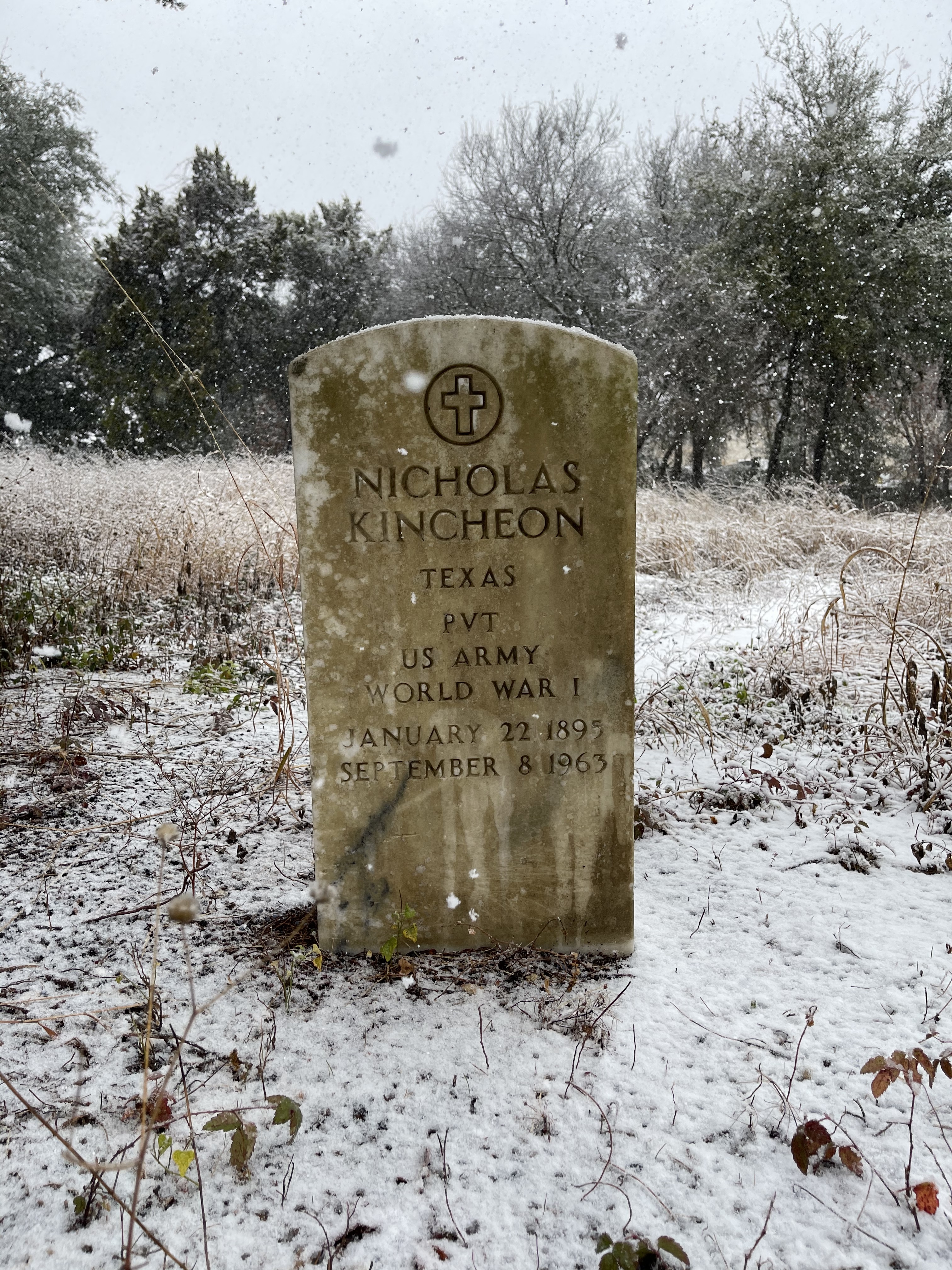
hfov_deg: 53.1
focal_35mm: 26
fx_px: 953
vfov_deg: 67.3
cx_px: 476
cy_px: 635
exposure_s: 1/413
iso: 32
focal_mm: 5.1
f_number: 1.6
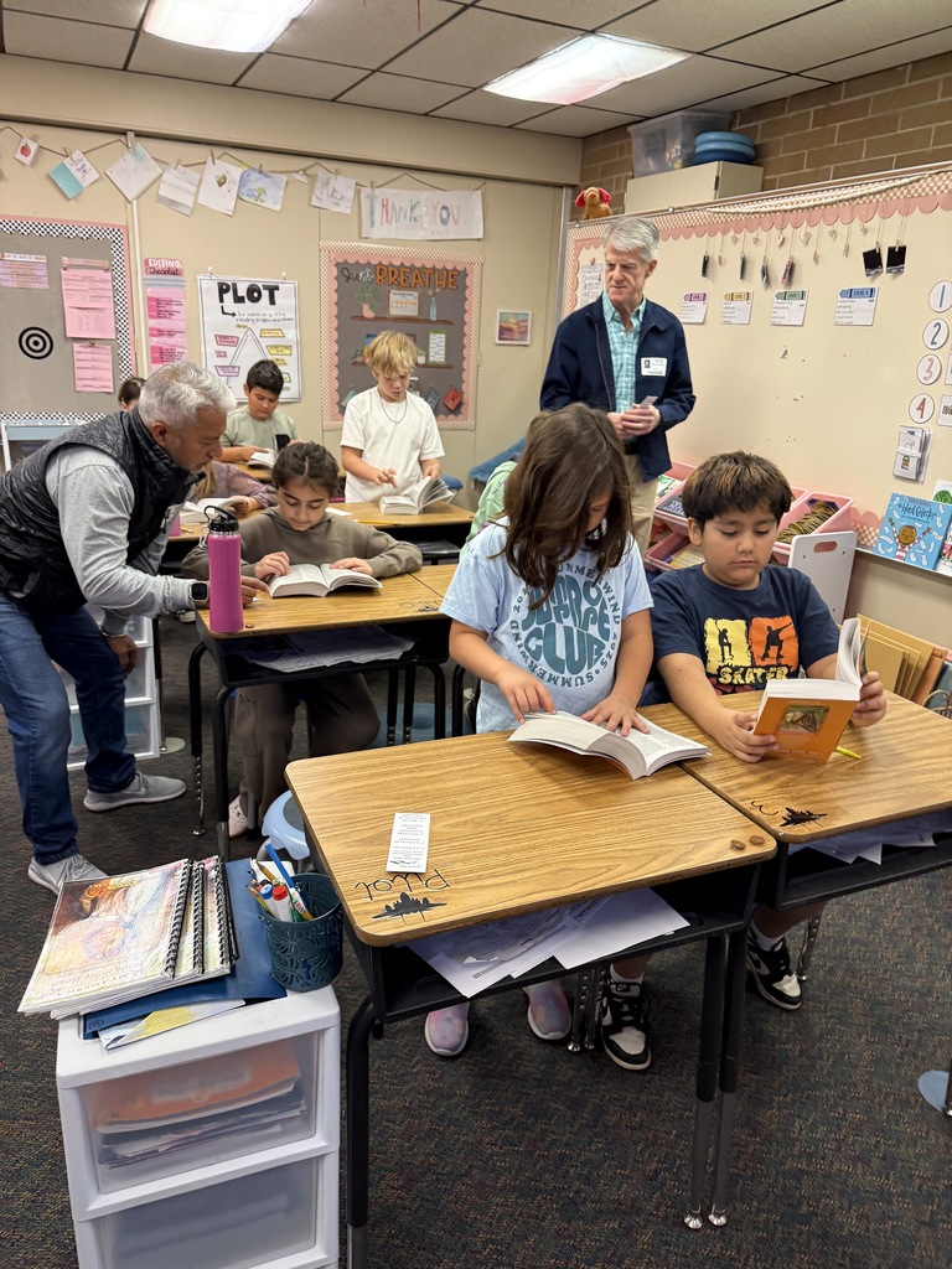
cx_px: 476
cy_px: 634
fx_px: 880
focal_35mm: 24
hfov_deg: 56.8
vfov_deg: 71.6
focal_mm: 6.76
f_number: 1.78
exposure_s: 1/60
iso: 200
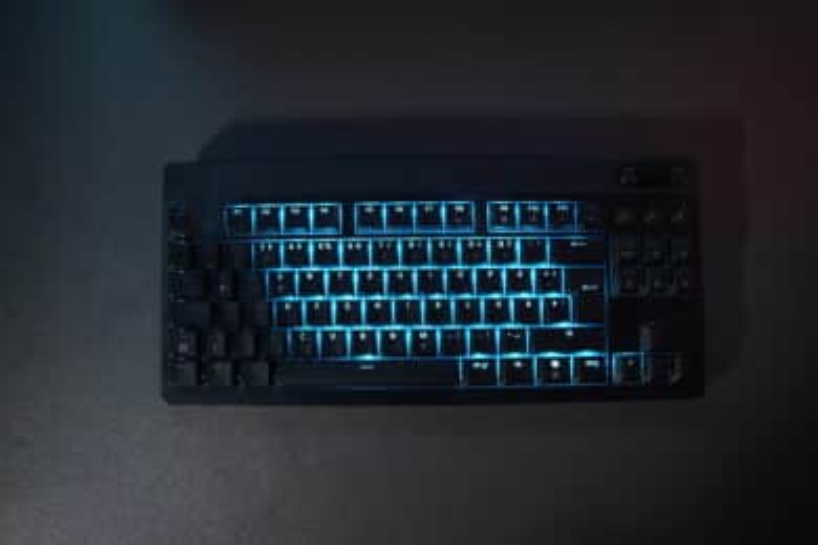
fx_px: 545
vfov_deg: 53.1
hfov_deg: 73.7
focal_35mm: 24
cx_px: 409
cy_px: 272
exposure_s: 1/30
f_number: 2.8
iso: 3200
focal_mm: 24
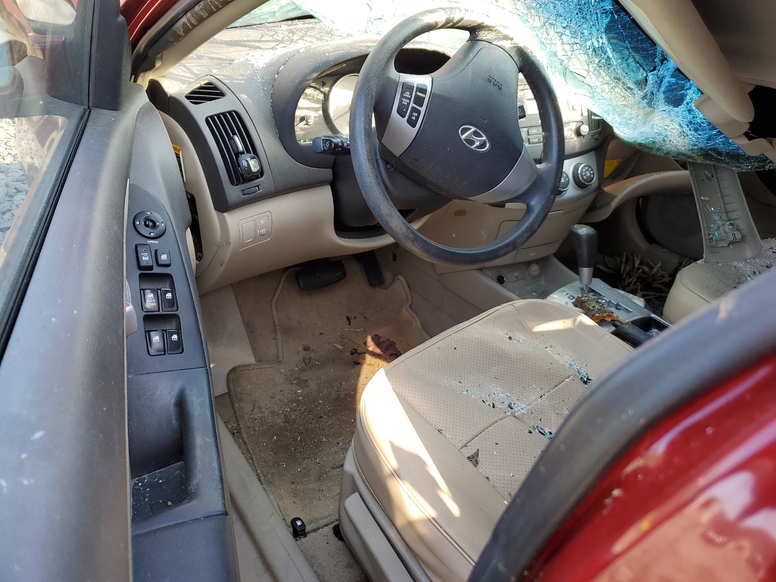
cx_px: 388
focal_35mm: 26
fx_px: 583
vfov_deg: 53.1
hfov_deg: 67.3
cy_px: 291
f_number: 1.5
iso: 50
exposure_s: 1/127
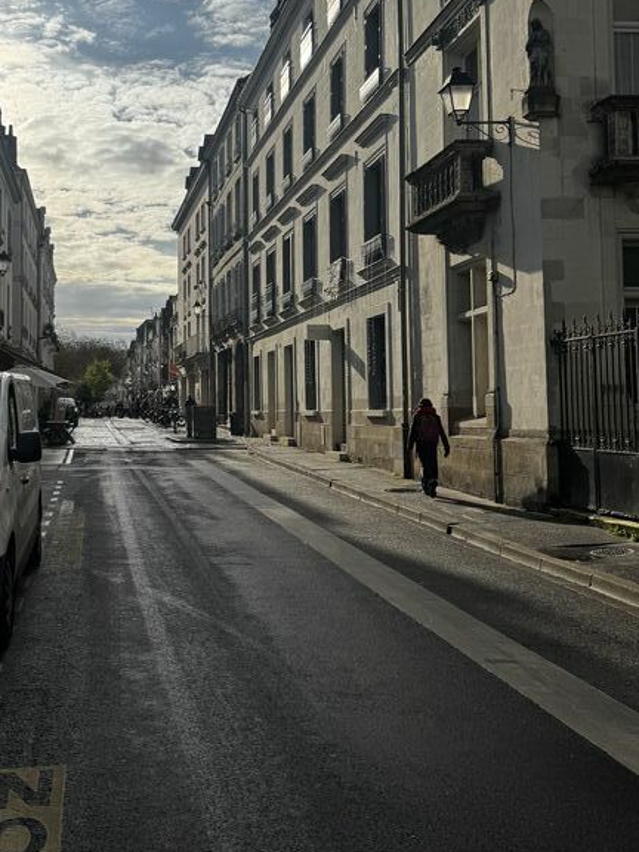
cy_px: 337
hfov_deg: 34.8
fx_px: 985
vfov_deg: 46.5
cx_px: 129
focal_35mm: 40
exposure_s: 1/10417
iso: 80
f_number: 1.78
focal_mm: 6.76
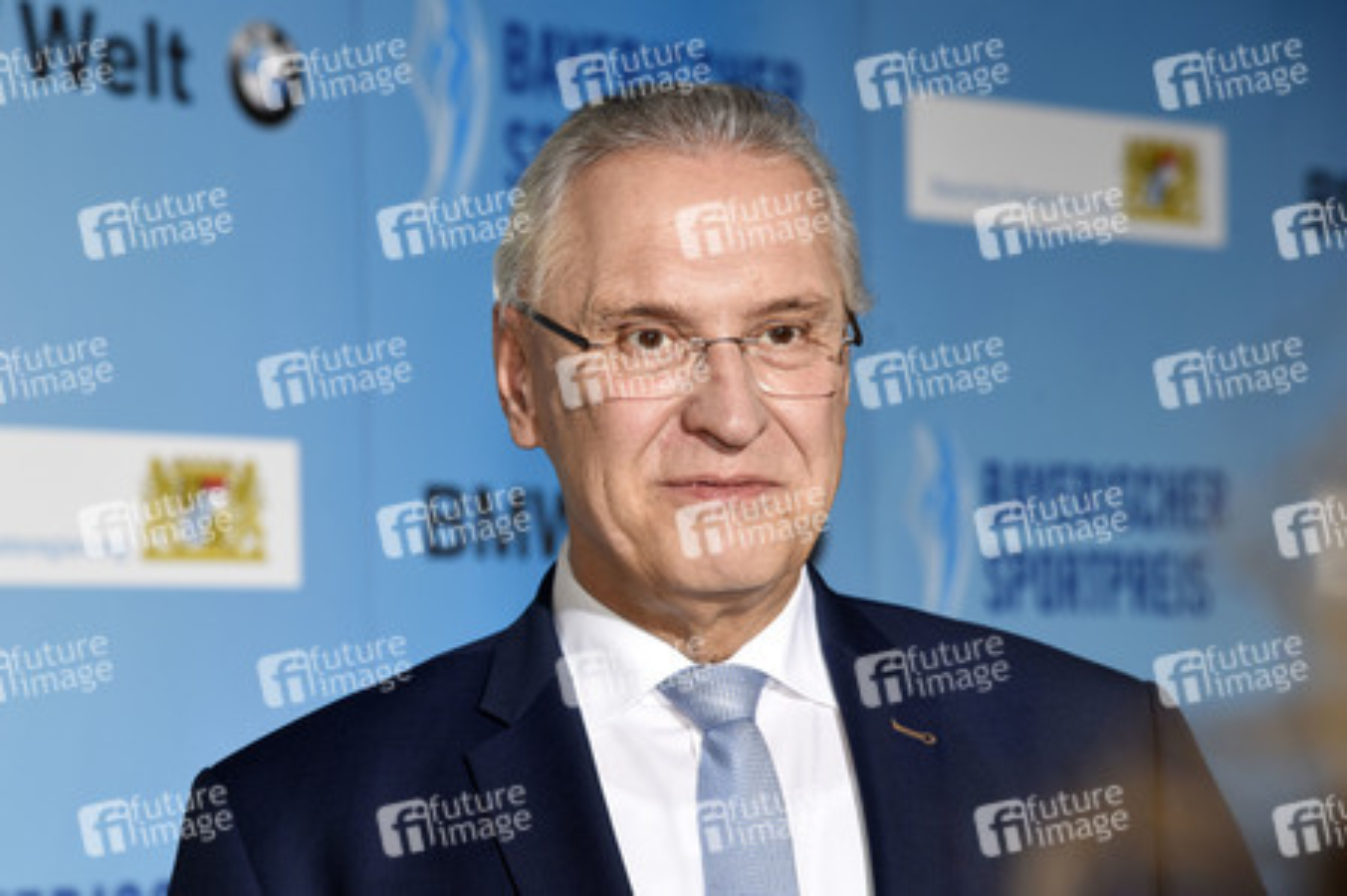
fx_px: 4487
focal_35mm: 120
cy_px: 448
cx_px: 674
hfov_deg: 17.1
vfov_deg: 11.4
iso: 800
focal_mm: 120
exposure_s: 1/125
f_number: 6.3
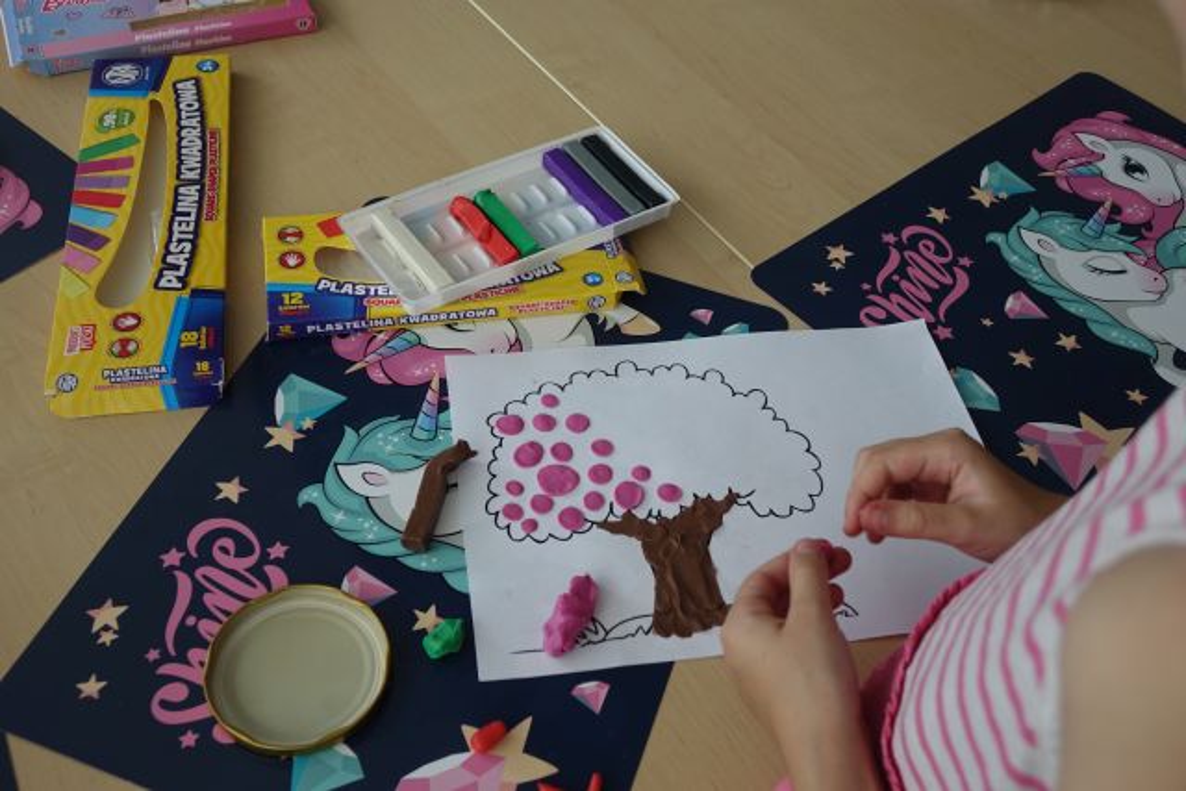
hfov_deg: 53.1
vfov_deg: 36.9
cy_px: 396
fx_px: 1186
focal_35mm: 36
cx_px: 593
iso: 125
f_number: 2.8
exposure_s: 1/80
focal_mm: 13.37
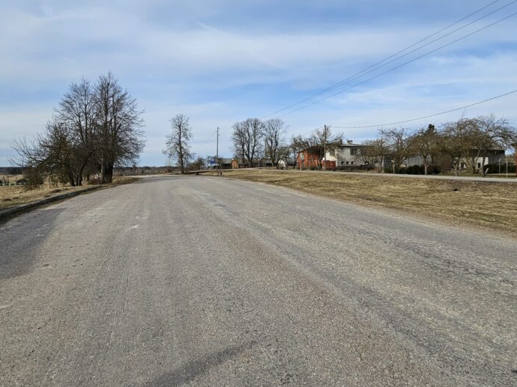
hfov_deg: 84.6
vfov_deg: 68.5
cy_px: 180
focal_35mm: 19
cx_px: 277
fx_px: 284
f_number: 2.2
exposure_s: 1/2866
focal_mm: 2.2
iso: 50
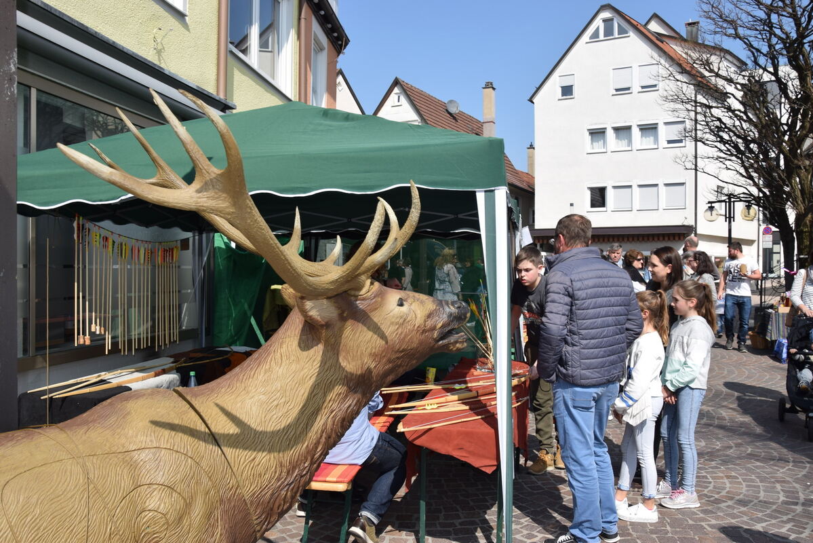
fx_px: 712
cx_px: 406
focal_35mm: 32
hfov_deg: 59.5
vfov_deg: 41.7
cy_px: 272
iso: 100
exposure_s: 1/200
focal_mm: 21
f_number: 9
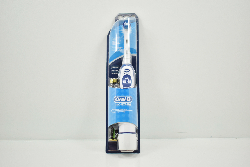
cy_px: 84
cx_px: 125
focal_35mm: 48
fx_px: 333
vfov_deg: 28.1
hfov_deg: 41.1
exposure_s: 1/100
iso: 100
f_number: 5
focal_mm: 32
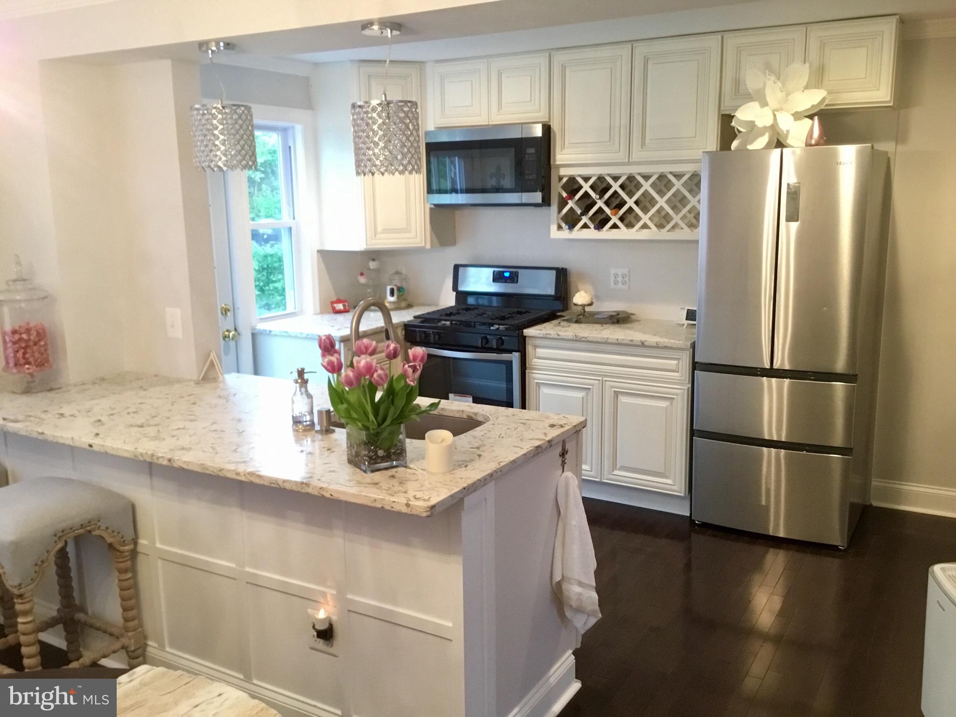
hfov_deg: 58.4
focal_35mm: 31
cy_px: 358
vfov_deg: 45.4
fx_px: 856
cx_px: 478
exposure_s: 1/24
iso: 200
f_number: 2.4
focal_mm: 3.3
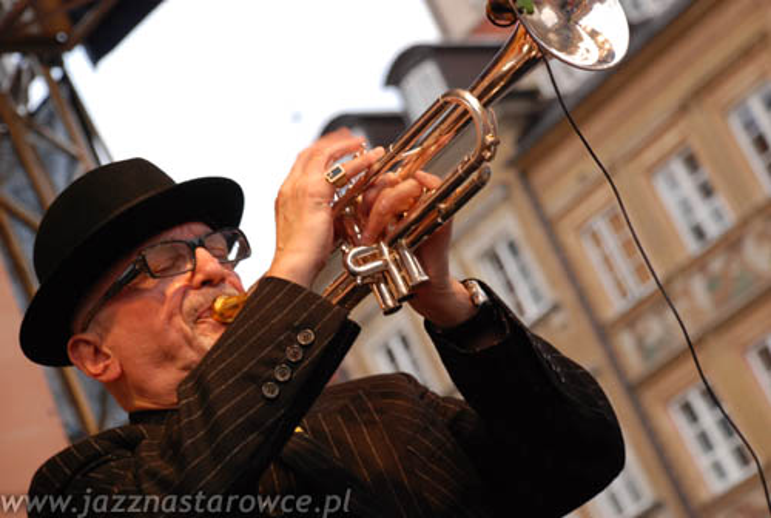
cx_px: 386
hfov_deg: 17.0
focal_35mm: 120
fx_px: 2576
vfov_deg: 11.5
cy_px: 259
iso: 640
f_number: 5.6
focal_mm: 80
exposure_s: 1/30
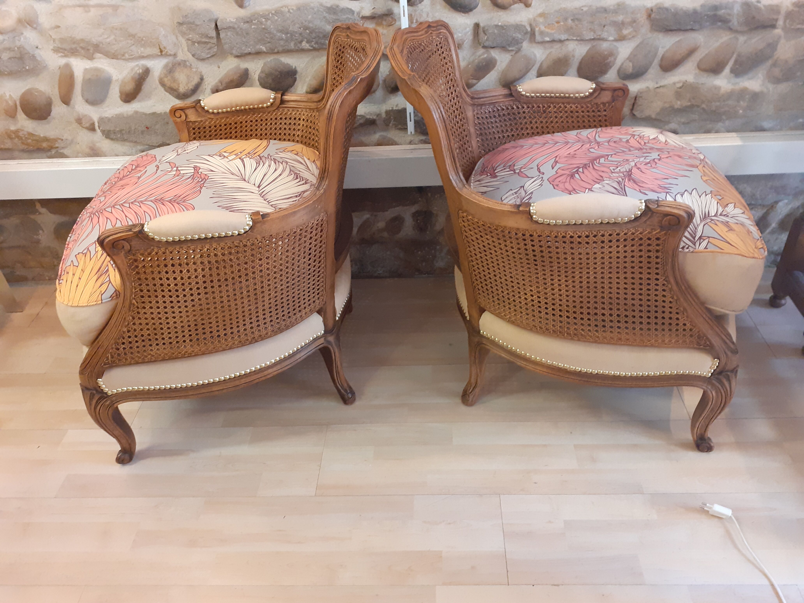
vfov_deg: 51.4
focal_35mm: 27
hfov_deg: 65.3
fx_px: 627
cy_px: 302
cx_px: 402
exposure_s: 1/25
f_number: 1.9
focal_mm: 3.6
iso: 250
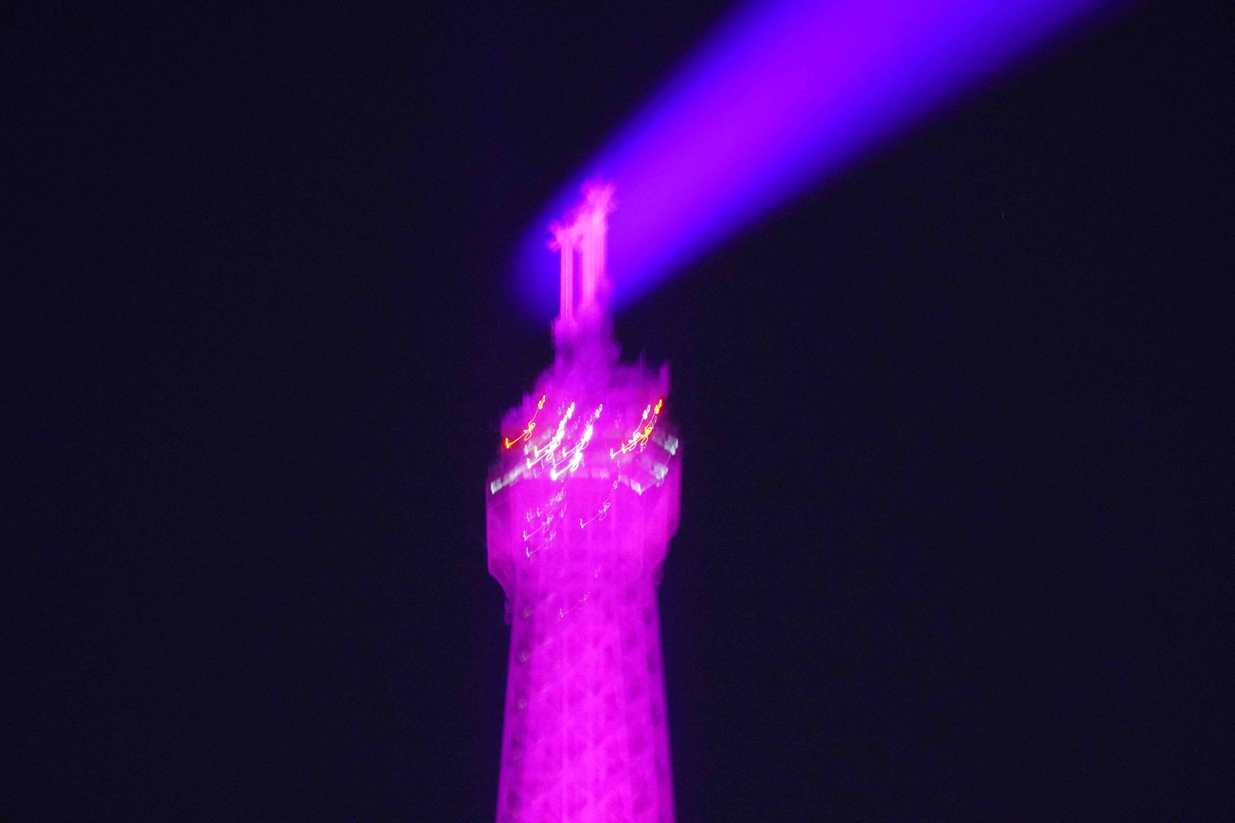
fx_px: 3602
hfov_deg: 19.5
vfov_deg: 13.0
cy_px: 412
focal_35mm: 105
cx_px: 618
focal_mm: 70
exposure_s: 2
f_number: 18
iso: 6400
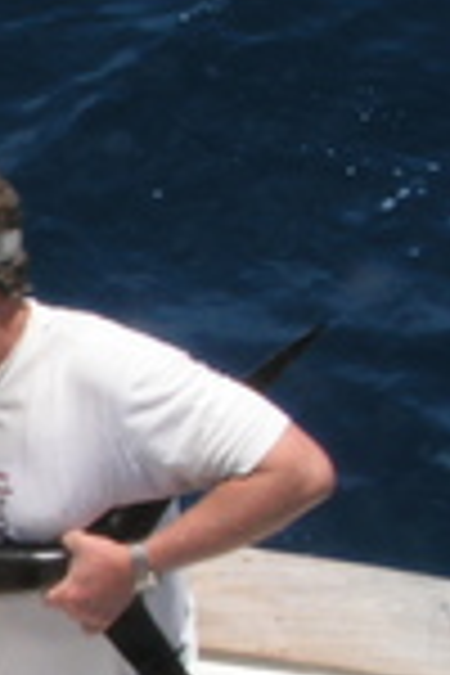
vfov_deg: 17.2
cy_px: 459
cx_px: -446
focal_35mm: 119
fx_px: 2231
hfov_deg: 10.6
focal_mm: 6.6
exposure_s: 1/60
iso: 50
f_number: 3.5
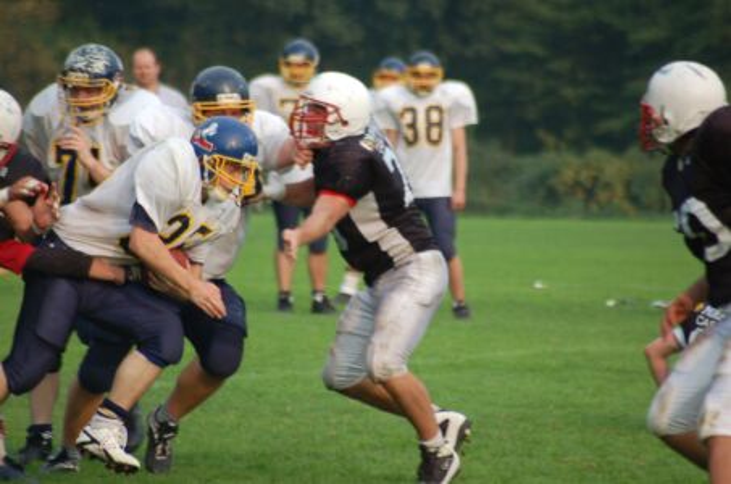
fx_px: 8206
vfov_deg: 3.4
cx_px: 366
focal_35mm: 405
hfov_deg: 5.1
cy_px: 242
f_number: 5.6
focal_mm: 270
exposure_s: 1/640
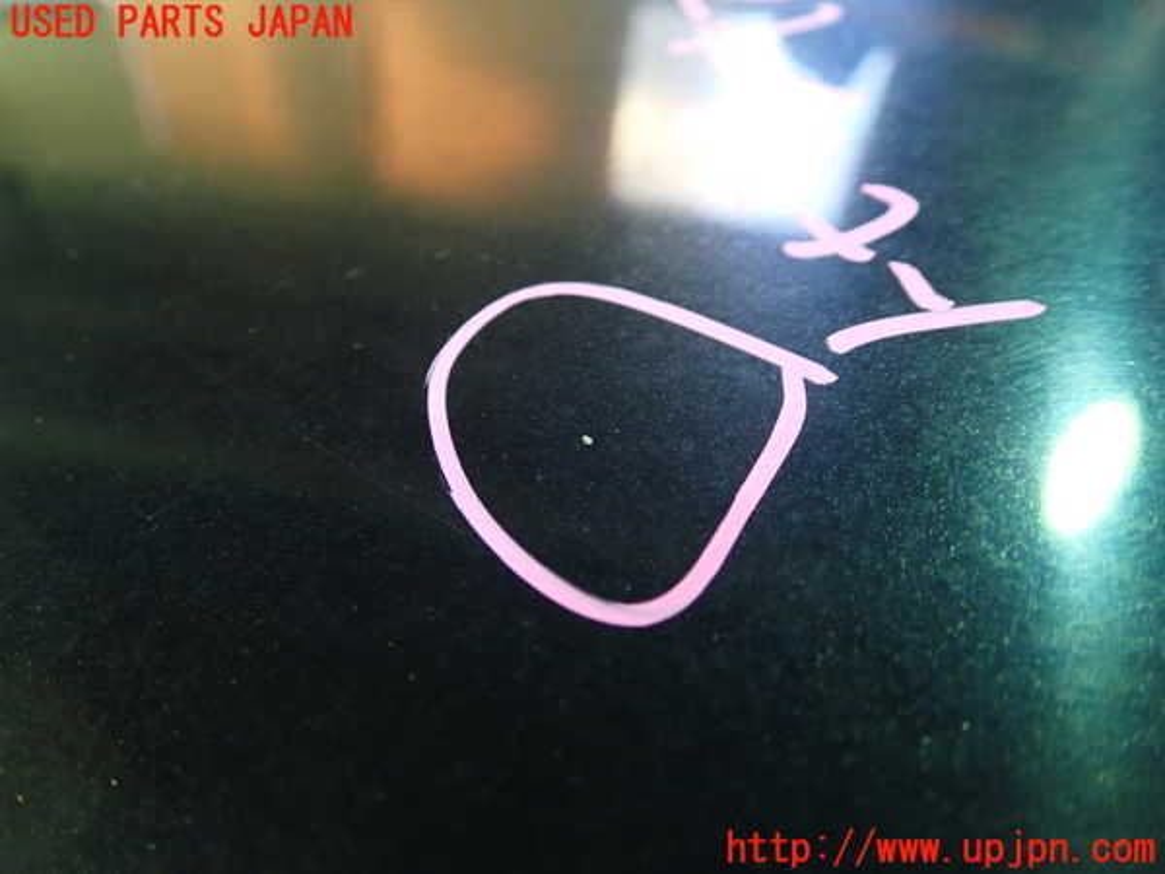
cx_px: 582
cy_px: 437
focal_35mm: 30
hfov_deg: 60.0
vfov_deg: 46.8
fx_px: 1010
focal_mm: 5.4
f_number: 2.3
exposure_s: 1/15
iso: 800
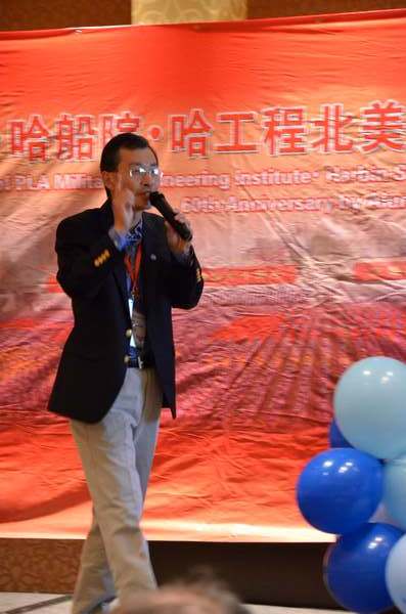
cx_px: 203
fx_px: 2500
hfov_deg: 9.3
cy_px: 307
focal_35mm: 147
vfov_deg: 14.0
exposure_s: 1/15
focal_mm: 98
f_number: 8
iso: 6400
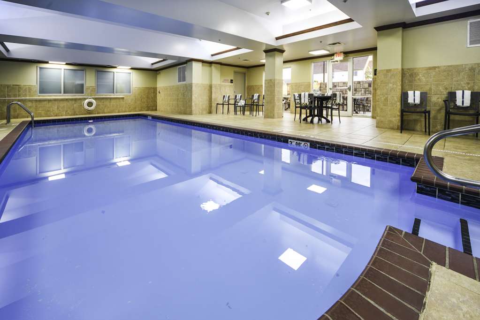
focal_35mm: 12
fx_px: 160
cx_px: 240
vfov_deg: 90.0
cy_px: 160
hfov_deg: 112.6
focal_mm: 12
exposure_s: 1/8
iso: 100
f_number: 4.5
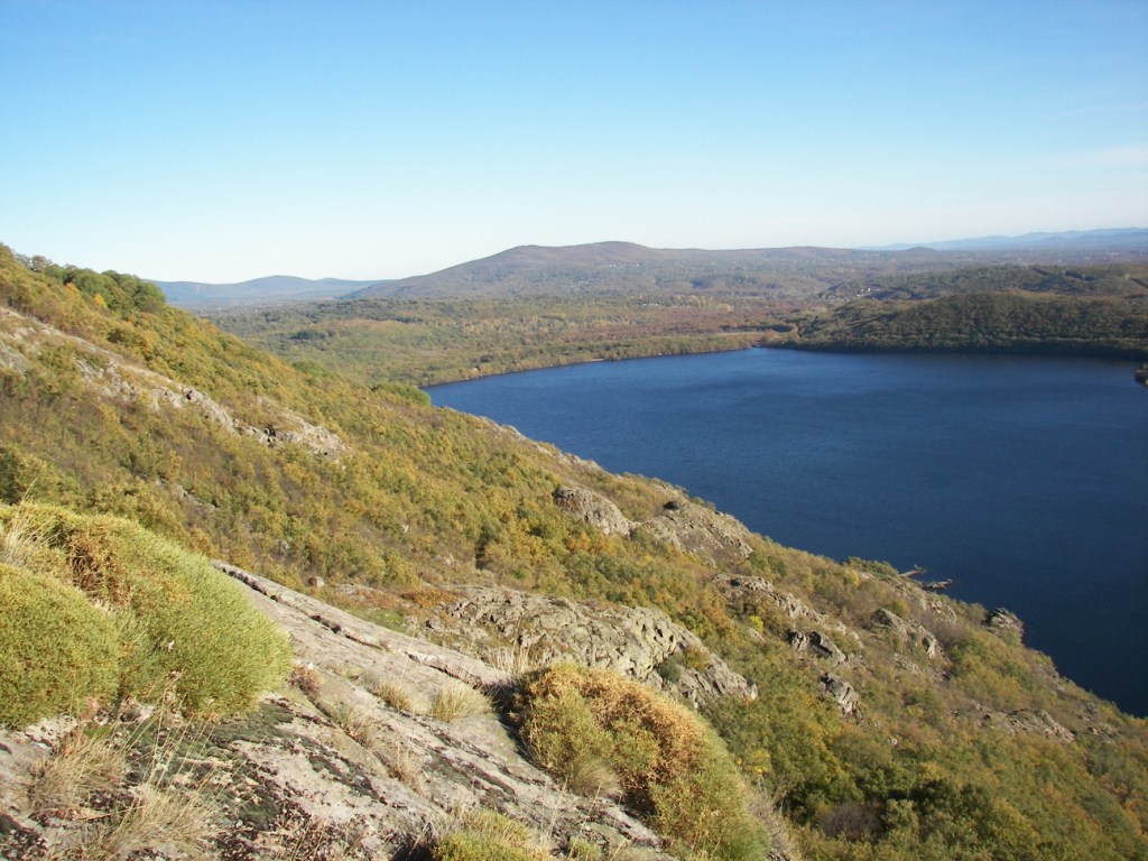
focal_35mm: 36
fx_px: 1194
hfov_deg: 51.4
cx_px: 574
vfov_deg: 39.7
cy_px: 430
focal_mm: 6
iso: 50
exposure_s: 1/640
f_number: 2.8
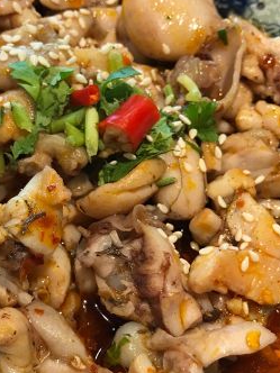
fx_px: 636
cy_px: 247
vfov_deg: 32.4
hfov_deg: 24.7
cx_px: 105
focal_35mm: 59
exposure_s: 1/33
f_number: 1.8
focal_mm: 3.99
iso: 25
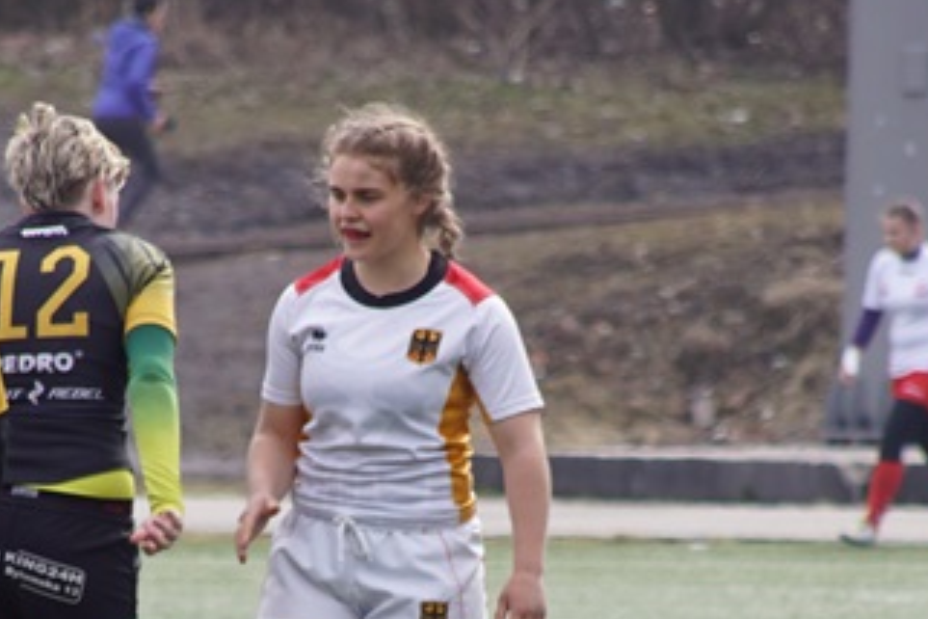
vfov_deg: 1.5
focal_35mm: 935
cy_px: 554
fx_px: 24100
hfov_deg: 2.2
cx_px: 382
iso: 200
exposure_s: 1/320
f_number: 6.3
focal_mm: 200
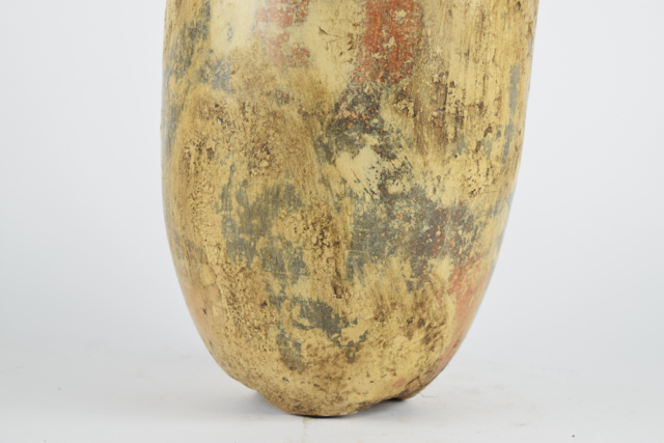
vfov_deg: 16.6
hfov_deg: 24.6
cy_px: 222
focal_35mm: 82
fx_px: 1522
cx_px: 332
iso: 400
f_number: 7.1
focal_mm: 55
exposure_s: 1/125
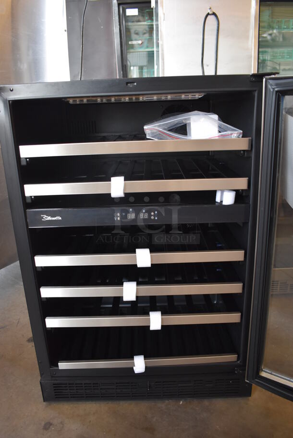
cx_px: 146
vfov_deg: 67.3
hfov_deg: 48.0
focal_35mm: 27
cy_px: 219
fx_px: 329
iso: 1100
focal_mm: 18
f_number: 3.5
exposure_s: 1/125
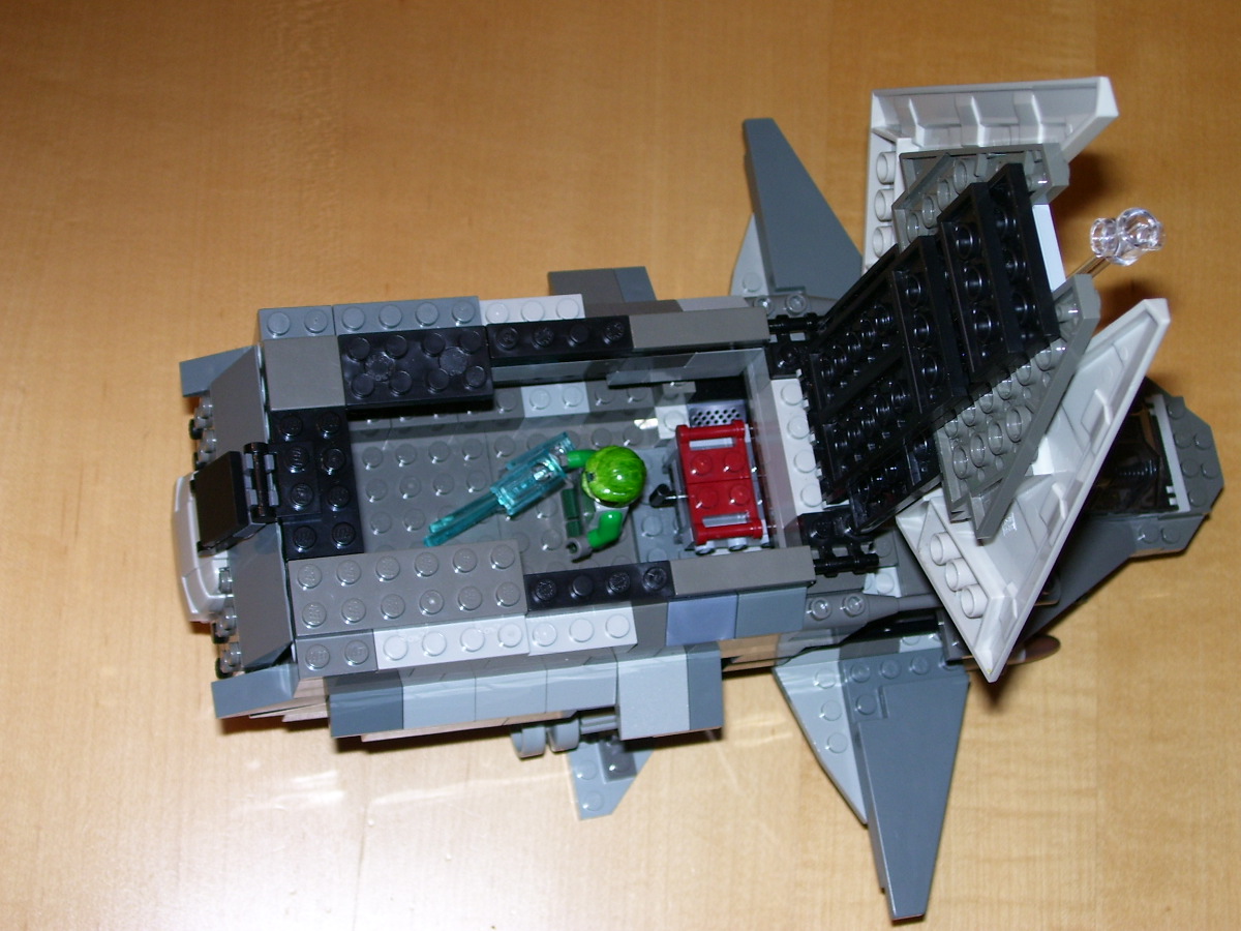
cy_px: 466
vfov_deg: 26.1
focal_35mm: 56
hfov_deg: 34.3
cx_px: 620
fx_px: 2008
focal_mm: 9.4
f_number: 3.4
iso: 80
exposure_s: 1/60
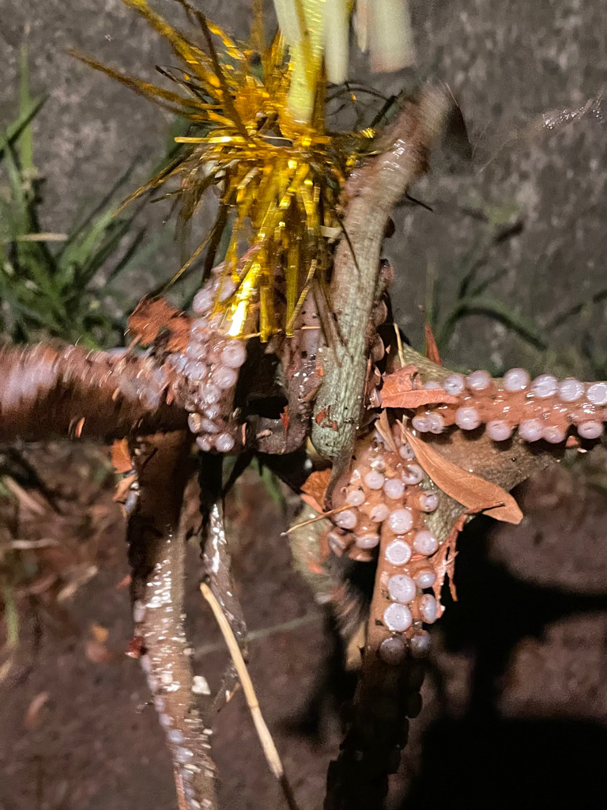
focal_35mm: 26
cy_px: 405
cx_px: 304
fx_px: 608
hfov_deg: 53.1
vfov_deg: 67.3
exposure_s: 1/29
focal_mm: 4.2
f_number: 1.6
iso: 1000
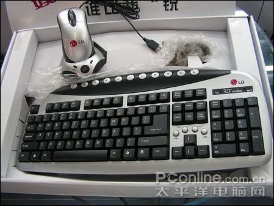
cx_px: 137
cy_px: 103
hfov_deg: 51.3
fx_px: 285
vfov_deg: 39.7
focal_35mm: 36
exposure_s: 1/30
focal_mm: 6
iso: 200
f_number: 3.2
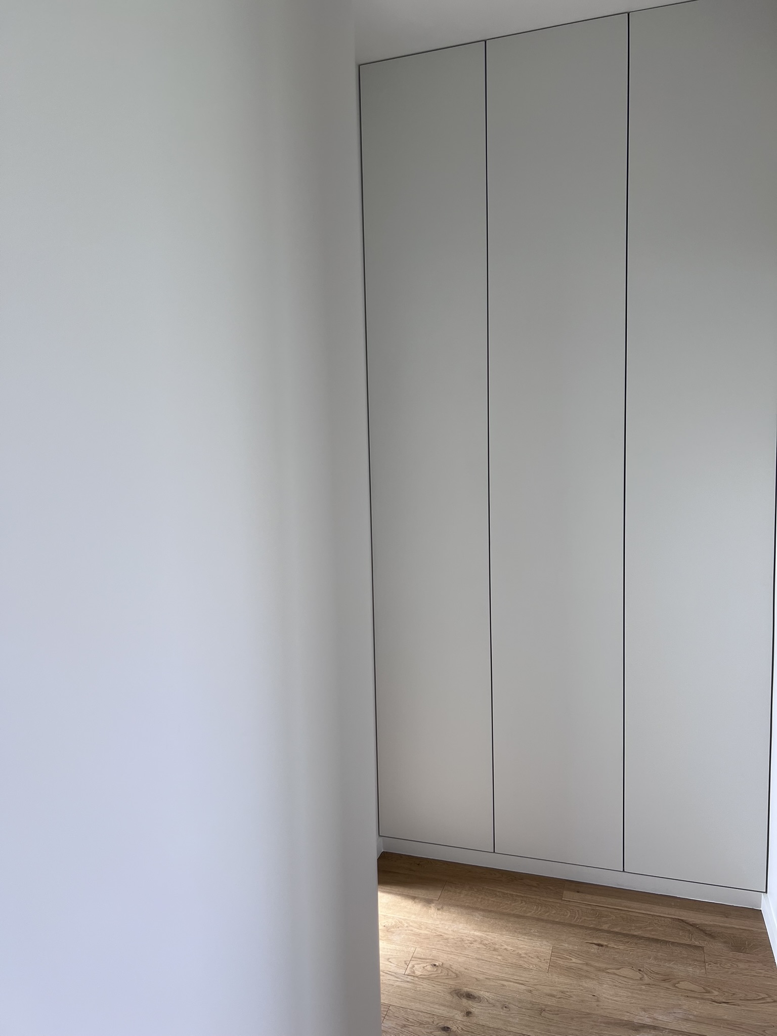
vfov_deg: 67.3
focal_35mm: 26
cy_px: 518
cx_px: 388
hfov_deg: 53.1
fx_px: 778
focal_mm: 5.7
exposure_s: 1/121
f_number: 1.5
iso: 32
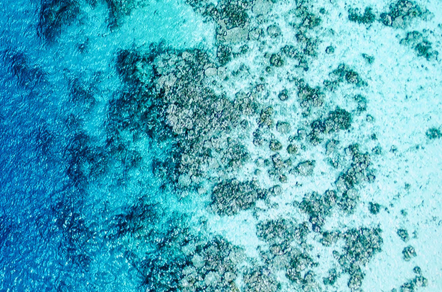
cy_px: 54
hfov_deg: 10.9
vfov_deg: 7.4
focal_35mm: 184
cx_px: -179
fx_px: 2254
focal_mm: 32
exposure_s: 1/30
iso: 100
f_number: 3.5
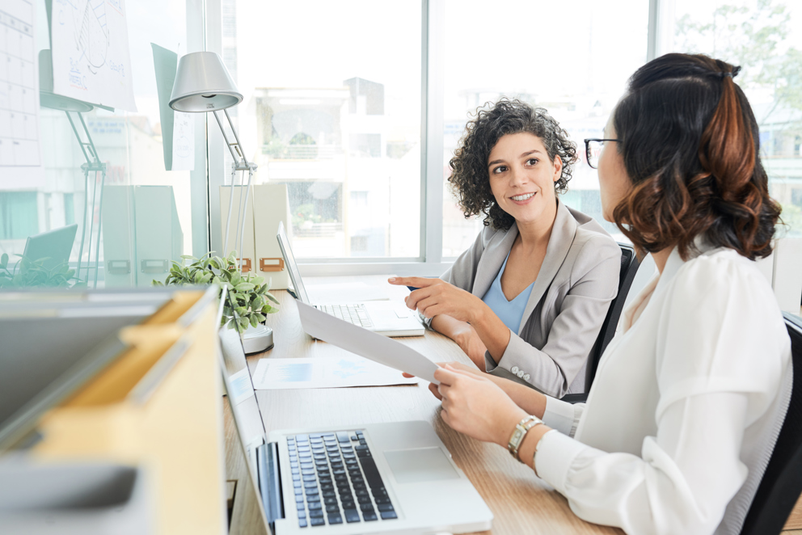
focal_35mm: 35
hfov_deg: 54.4
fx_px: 780
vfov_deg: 37.9
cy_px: 268
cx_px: 401
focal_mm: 35
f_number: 5.6
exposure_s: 1/125
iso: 280
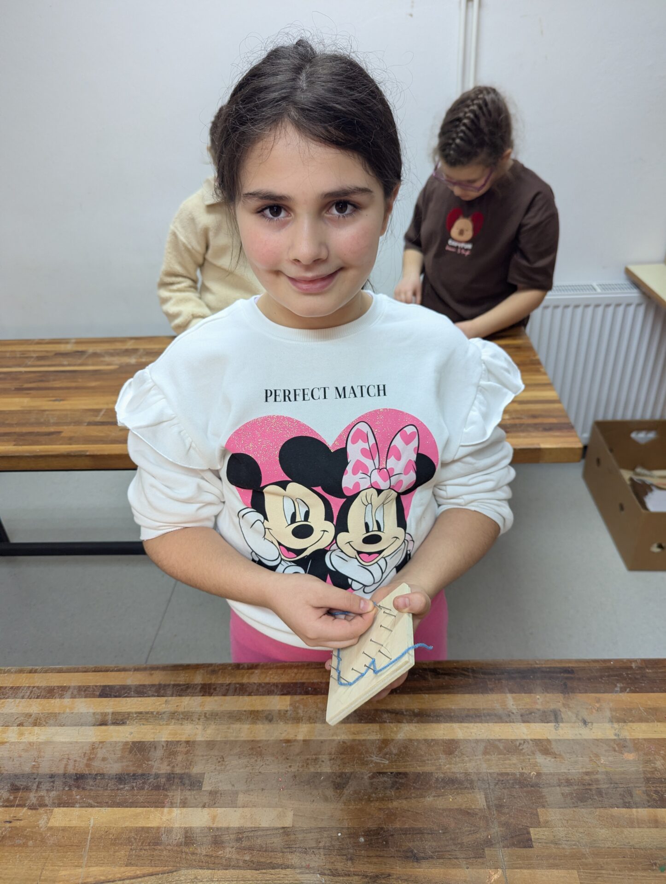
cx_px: 333
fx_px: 614
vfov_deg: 71.5
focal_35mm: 24
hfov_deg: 56.9
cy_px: 442
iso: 103
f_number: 1.85
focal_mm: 6.81
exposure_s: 1/50
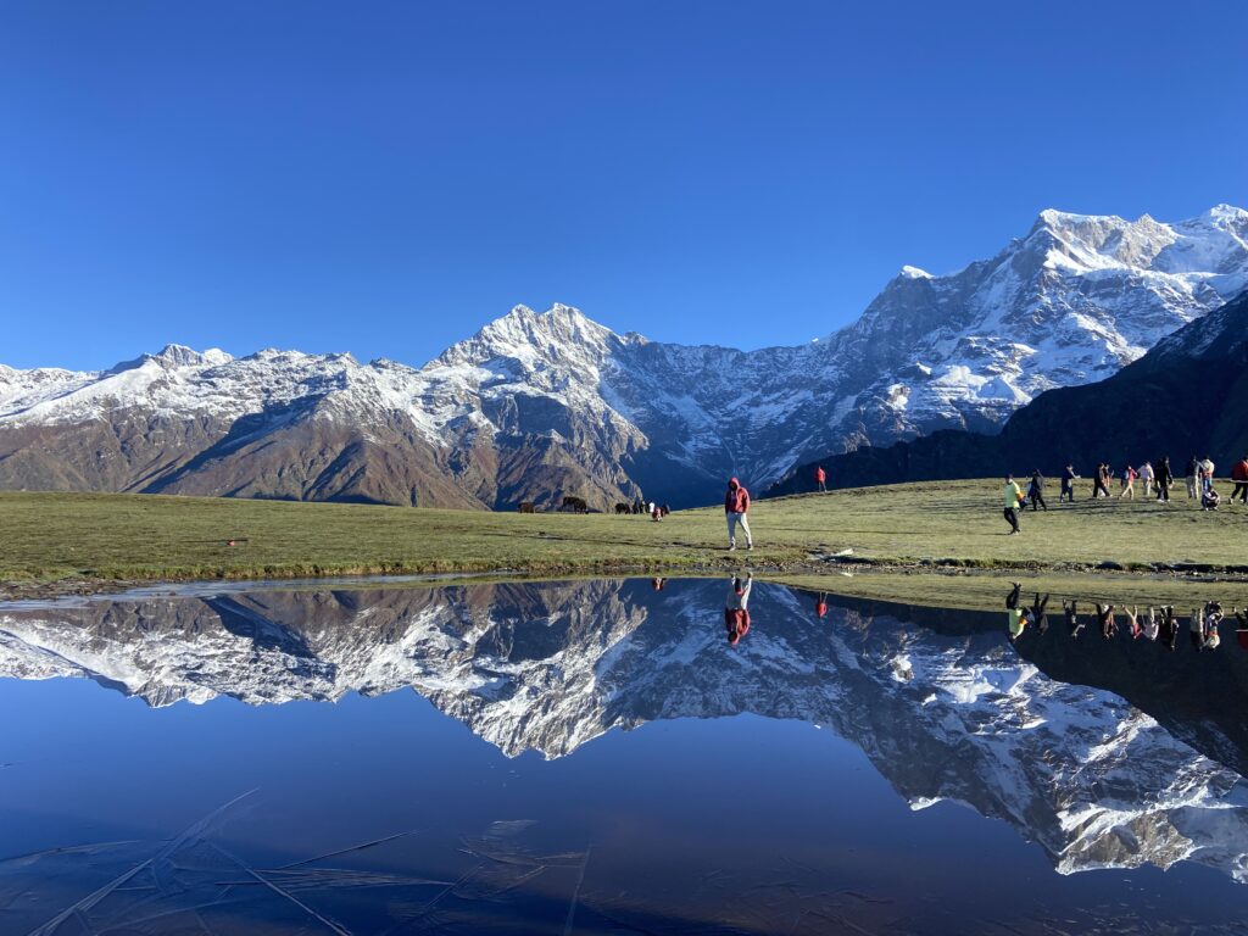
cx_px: 624
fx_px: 937
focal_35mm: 26
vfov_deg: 53.1
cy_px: 468
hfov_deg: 67.3
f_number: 1.8
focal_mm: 4.25
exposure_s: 1/1346
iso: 32
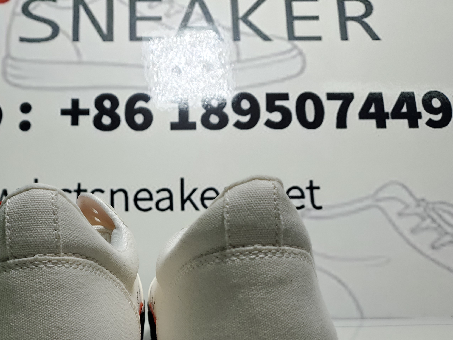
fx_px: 537
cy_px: 253
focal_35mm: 41
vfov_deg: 34.4
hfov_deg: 44.6
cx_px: 125
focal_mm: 4.3
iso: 50
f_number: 1.5
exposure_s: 1/813
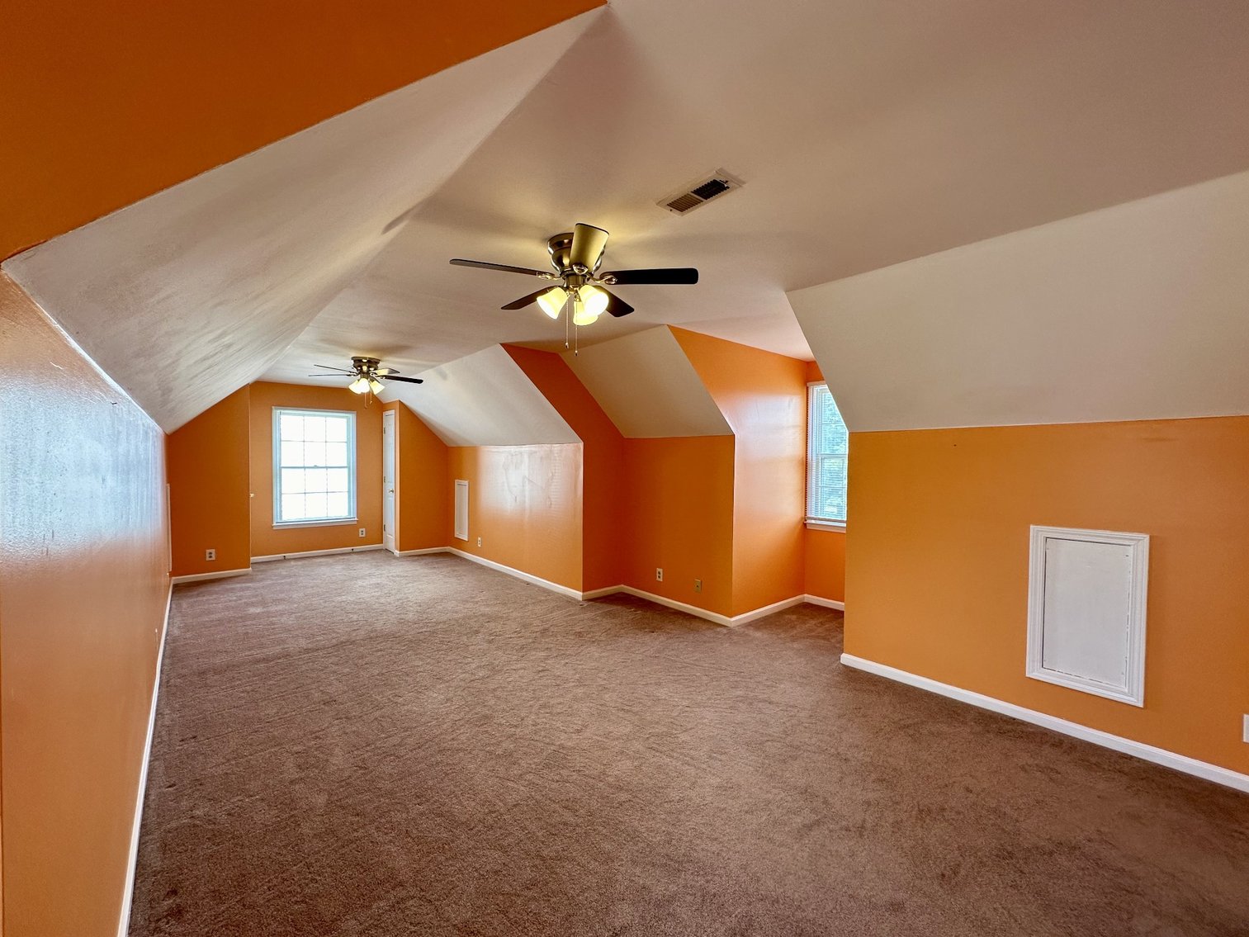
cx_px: 624
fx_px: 505
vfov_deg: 85.7
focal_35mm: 14
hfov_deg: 102.1
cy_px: 468
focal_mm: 2.22
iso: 100
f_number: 2.2
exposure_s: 1/120
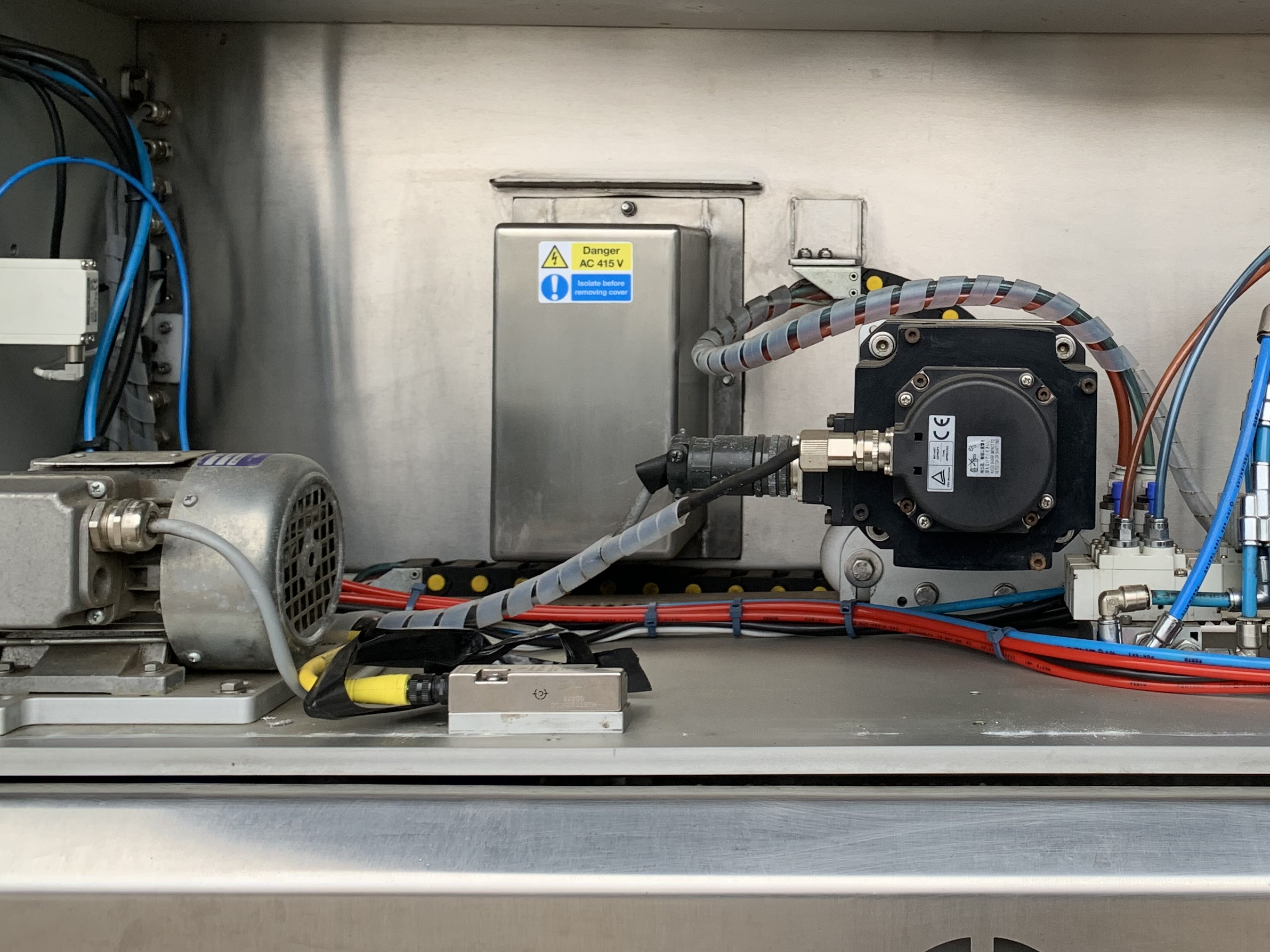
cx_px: 953
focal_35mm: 44
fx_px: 1614
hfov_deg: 41.7
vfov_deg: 32.5
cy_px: 279
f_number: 1.8
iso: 64
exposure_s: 1/50
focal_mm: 4.25
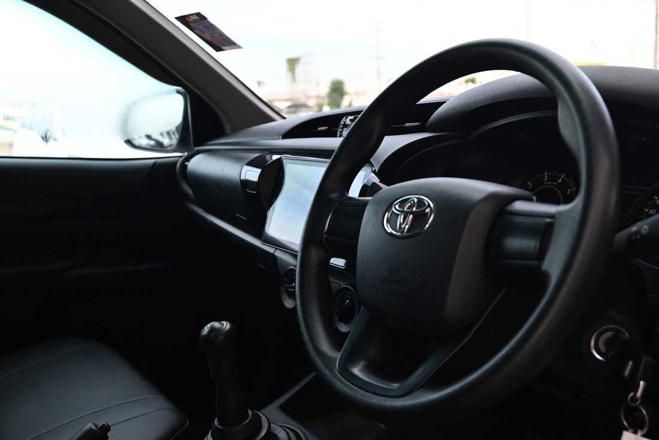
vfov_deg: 36.9
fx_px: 659
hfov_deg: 53.1
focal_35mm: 36
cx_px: 330
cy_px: 220
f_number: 5
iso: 280
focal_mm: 36
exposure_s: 1/60
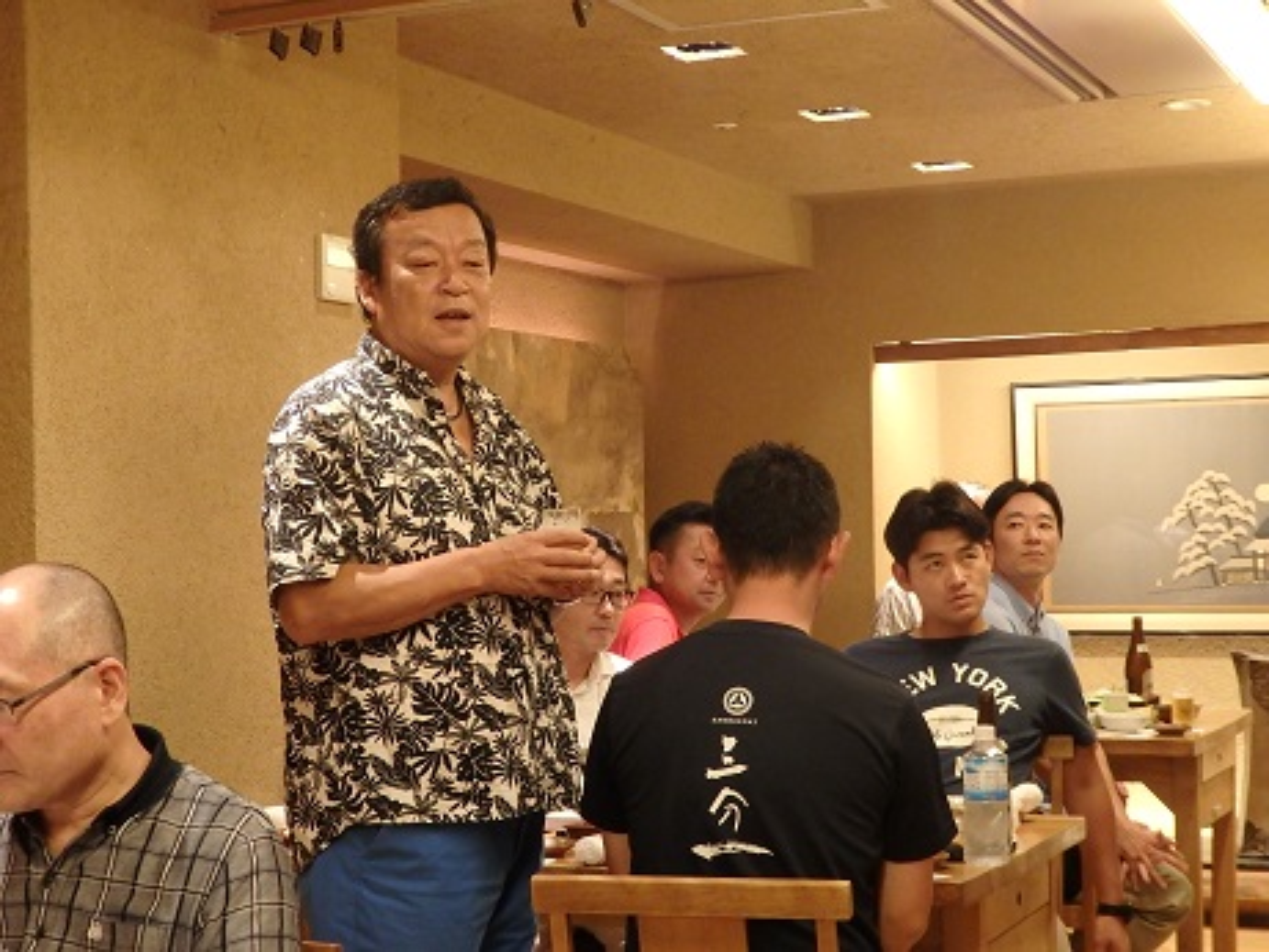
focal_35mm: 60
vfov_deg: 24.4
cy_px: 476
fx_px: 2200
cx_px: 634
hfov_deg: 32.2
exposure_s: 1/20
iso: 800
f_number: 4.2
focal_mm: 10.8
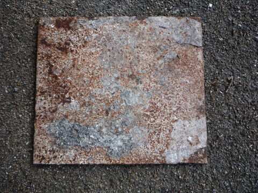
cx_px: 129
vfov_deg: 46.8
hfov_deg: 60.0
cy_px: 96
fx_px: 224
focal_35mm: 30
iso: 100
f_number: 3.5
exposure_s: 1/100
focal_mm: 5.2
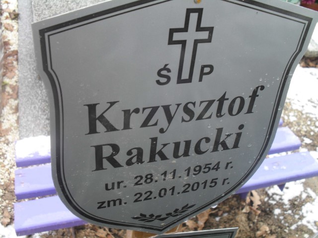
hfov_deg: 52.6
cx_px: 159
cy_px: 119
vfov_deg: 40.7
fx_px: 322
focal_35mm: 35
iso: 100
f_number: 3.2
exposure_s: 1/90
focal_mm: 6.3
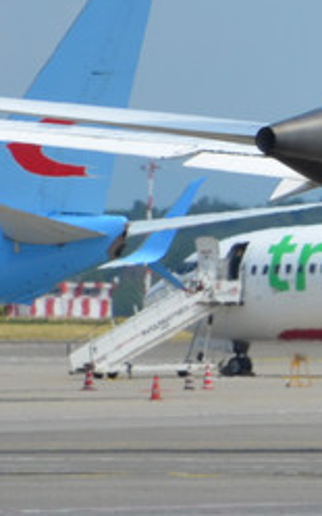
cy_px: -243
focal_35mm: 727
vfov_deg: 2.9
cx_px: 1236
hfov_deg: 1.8
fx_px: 10208
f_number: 10
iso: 160
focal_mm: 98
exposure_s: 1/400
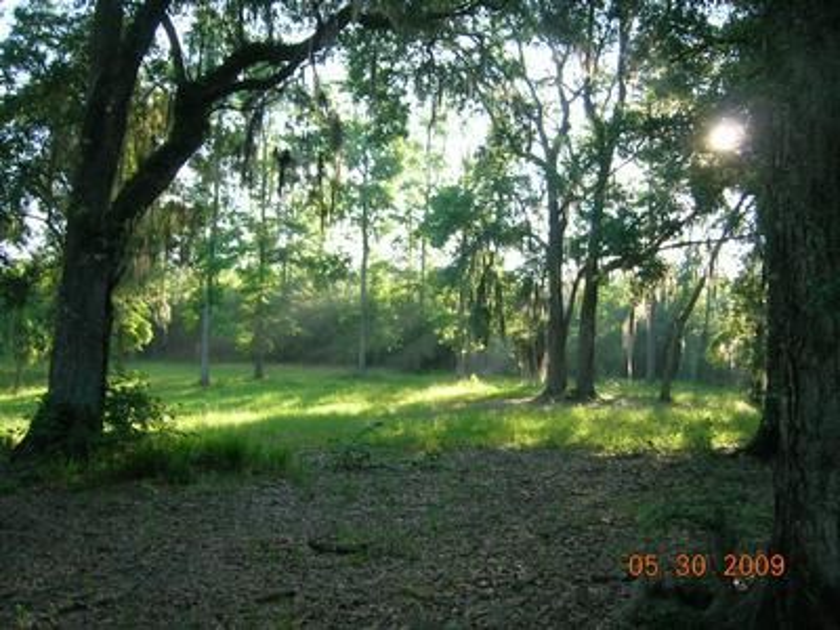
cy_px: 315
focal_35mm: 34
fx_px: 825
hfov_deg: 54.0
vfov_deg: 41.8
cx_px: 420
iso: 50
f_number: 2.9
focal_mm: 5.7
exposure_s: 1/68.4
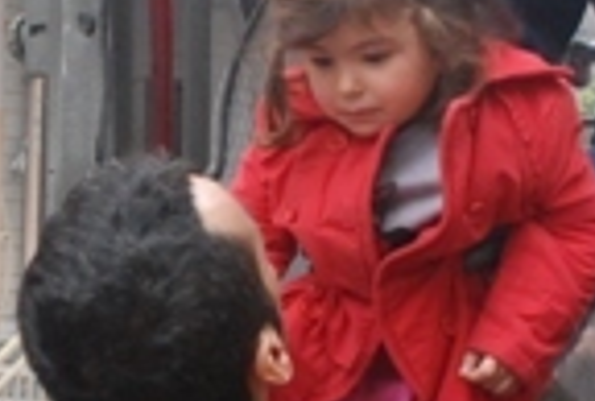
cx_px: 33
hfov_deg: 16.7
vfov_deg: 11.5
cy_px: 244
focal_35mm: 120
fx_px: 1990
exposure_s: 1/200
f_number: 7.1
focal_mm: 18
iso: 1000
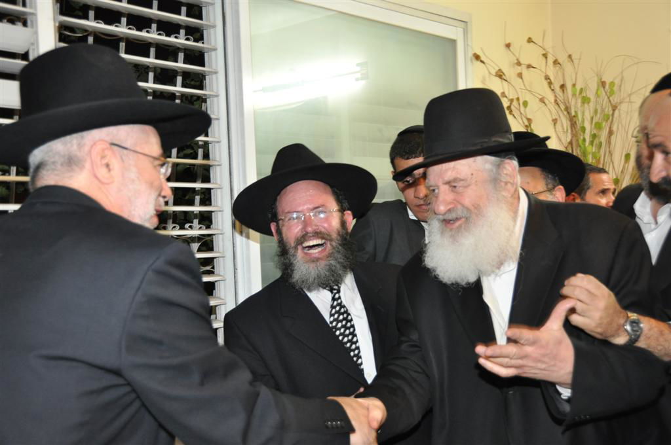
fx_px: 894
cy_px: 222
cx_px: 336
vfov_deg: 28.0
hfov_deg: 41.2
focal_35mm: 48
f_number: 4
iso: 800
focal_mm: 32
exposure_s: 1/60
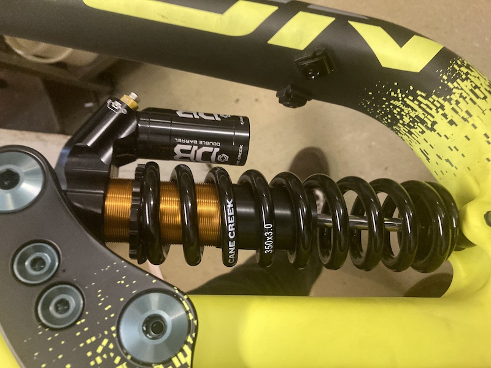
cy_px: 184
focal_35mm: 28
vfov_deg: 49.7
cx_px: 246
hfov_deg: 63.4
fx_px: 397
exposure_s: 1/25
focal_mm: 3.99
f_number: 1.8
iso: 400
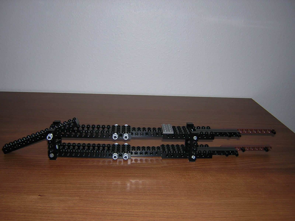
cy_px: 110
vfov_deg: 39.7
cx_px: 148
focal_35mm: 36
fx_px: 307
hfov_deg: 51.4
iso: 100
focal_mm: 4.7
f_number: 2.6
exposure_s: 1/60.1
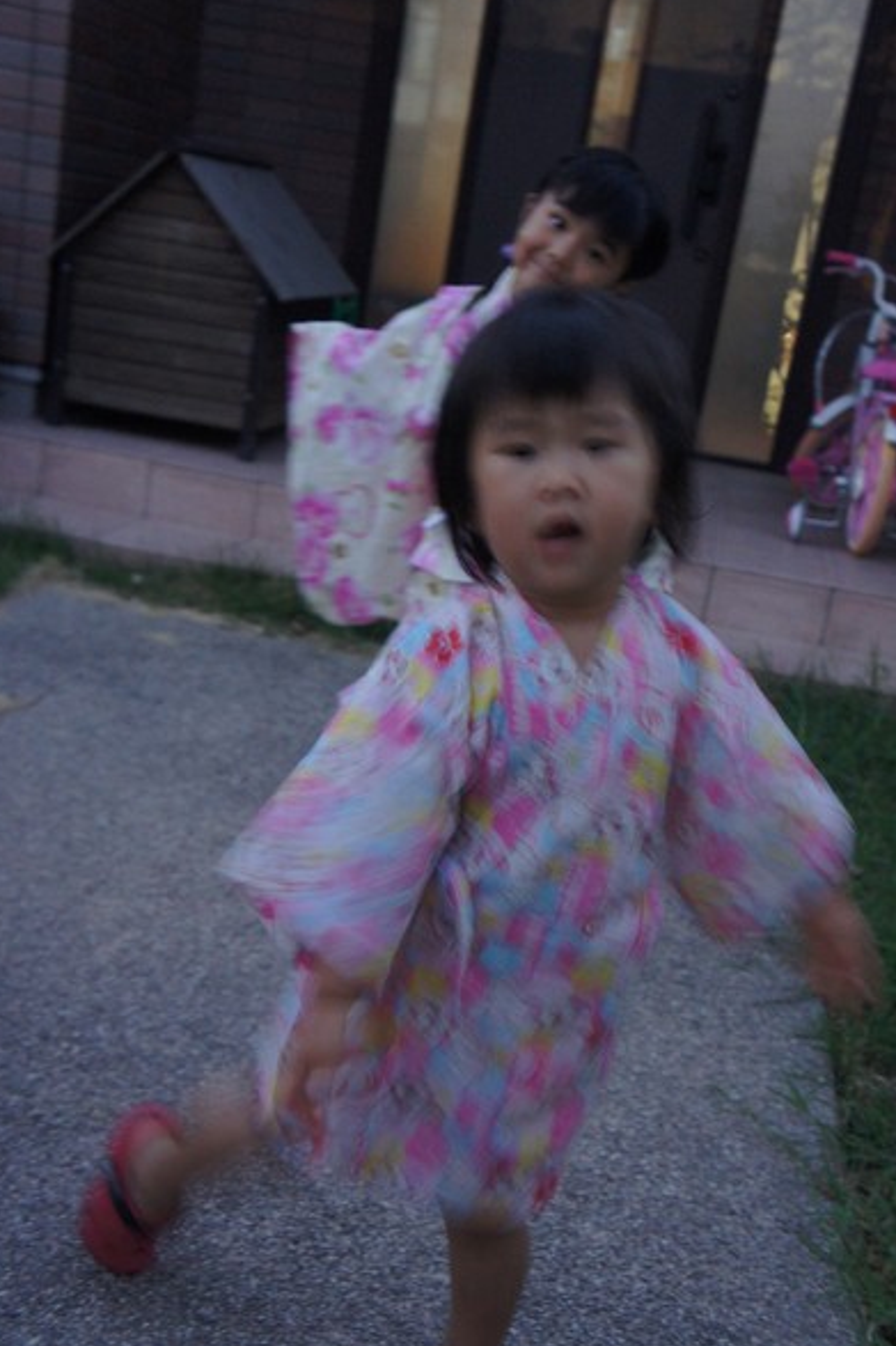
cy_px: 678
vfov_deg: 45.4
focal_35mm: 43
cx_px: 442
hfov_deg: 31.2
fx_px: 1606
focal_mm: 28
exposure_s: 1/6
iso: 1600
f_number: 4
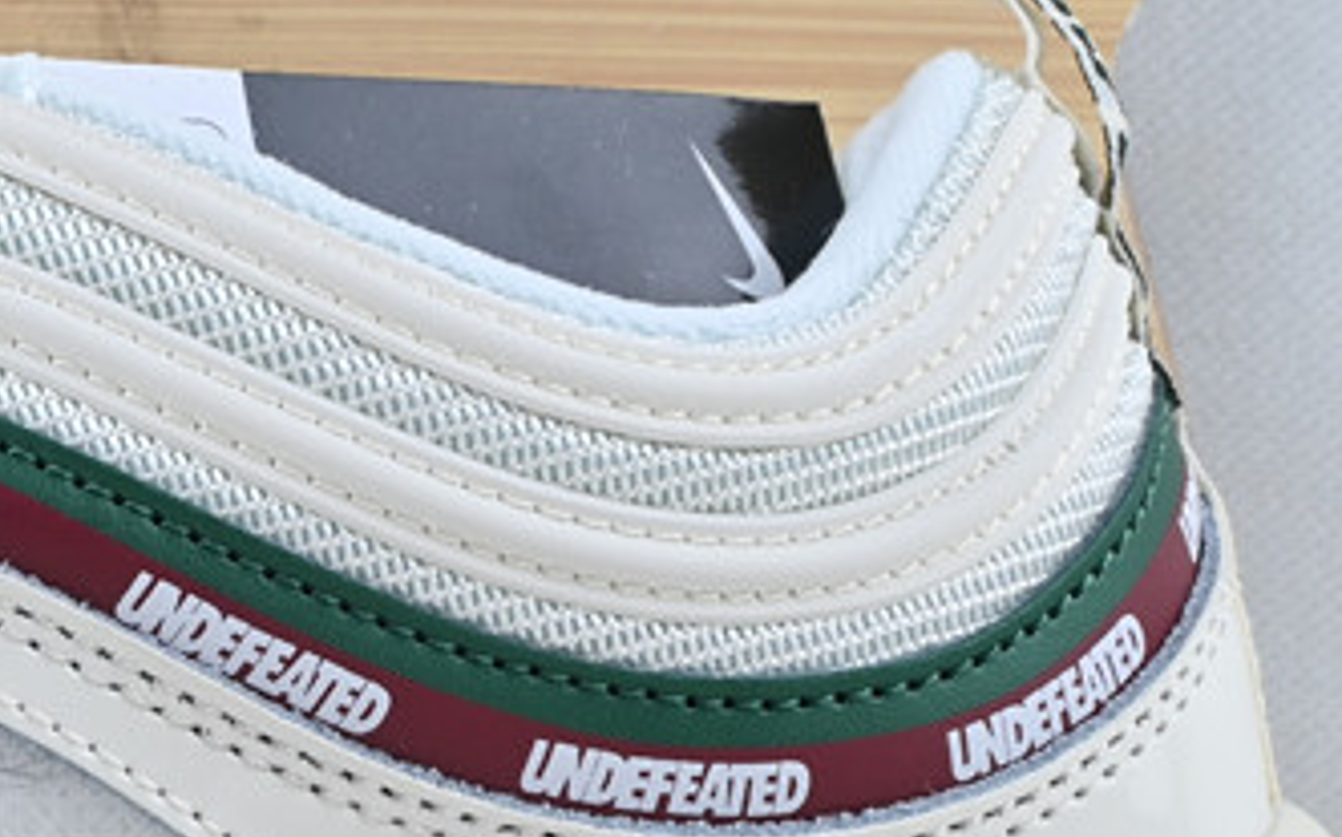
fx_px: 6168
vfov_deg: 7.7
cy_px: 764
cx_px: -655
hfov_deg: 11.9
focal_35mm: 169
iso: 100
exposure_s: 1/15
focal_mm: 30.5
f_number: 10
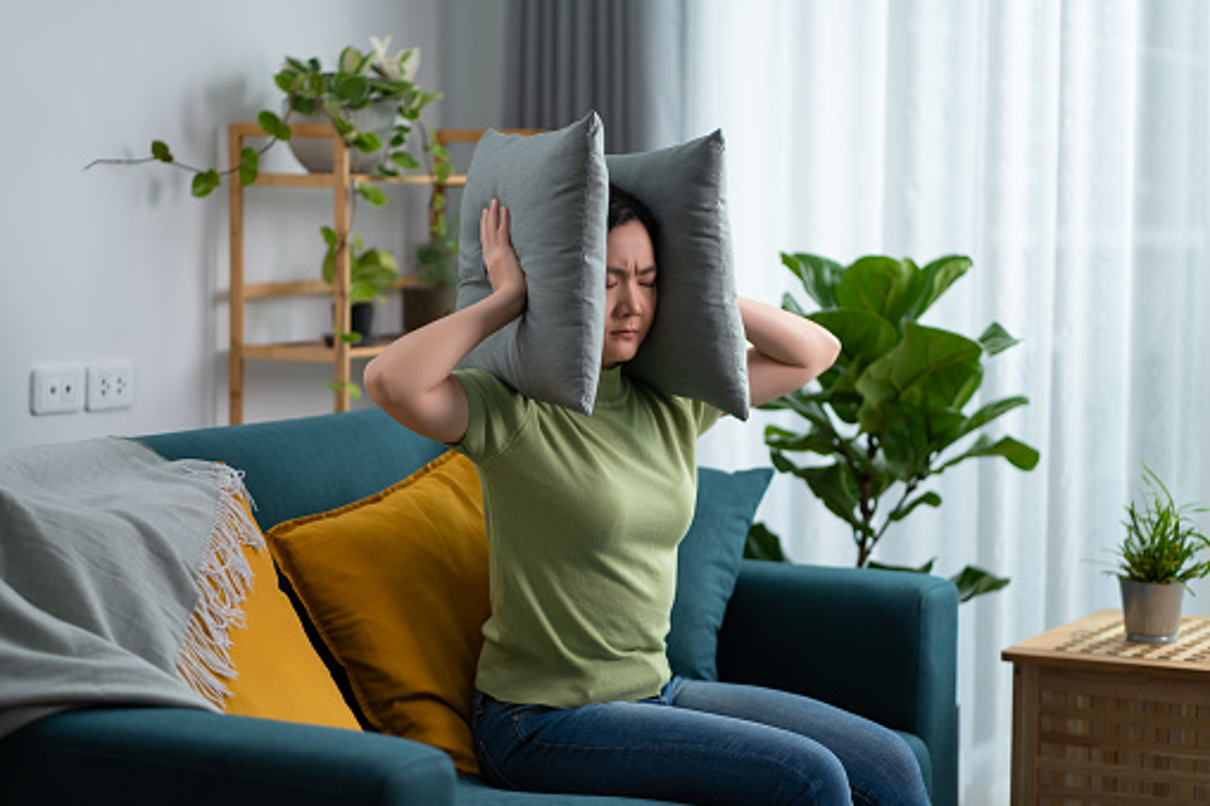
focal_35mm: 85
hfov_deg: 23.9
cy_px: 403
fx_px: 2856
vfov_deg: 16.1
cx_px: 605
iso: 160
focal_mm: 85
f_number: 1.8
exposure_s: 1/100
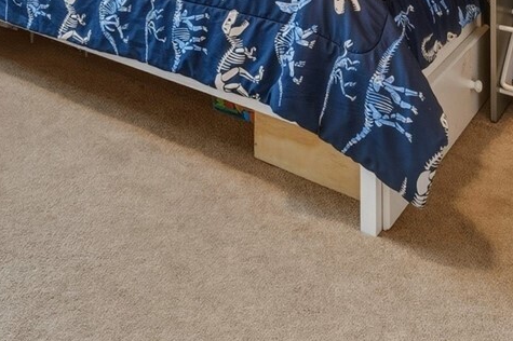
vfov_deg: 20.8
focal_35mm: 50
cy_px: -230
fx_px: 712
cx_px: 81
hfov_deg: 37.7
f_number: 9
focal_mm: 14
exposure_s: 1/80
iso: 400
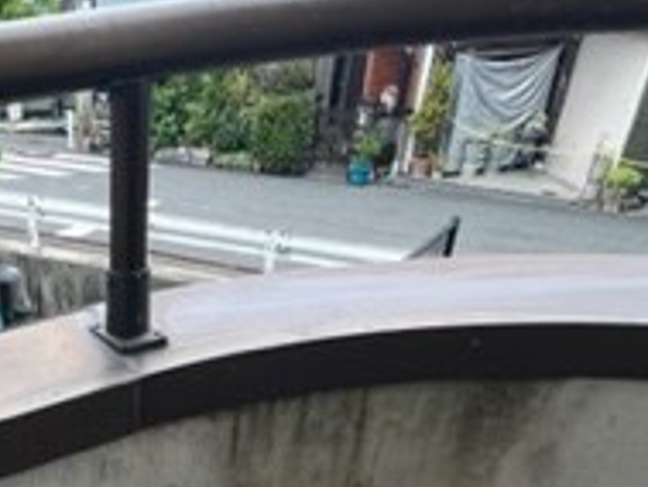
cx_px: 72
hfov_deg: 39.9
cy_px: 744
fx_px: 824
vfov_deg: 24.7
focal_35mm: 44
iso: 32
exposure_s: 1/165
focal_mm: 1.57
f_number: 1.8
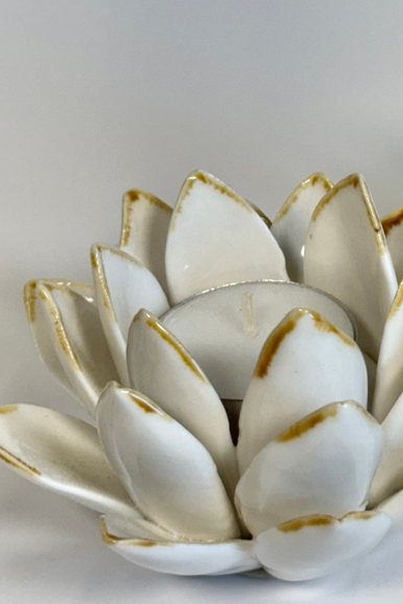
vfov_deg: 19.7
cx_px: 402
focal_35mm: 103
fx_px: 1729
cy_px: 163
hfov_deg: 13.1
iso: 64
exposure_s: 1/407
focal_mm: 6.76
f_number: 1.78
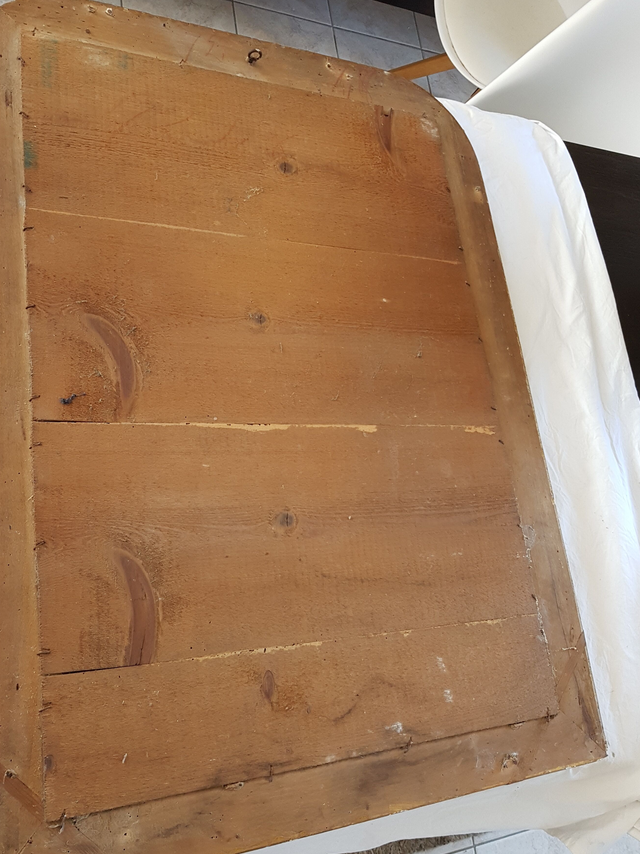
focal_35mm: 30
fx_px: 739
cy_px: 420
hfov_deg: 46.8
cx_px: 296
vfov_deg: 60.0
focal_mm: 4.2
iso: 160
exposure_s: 1/50
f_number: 1.7
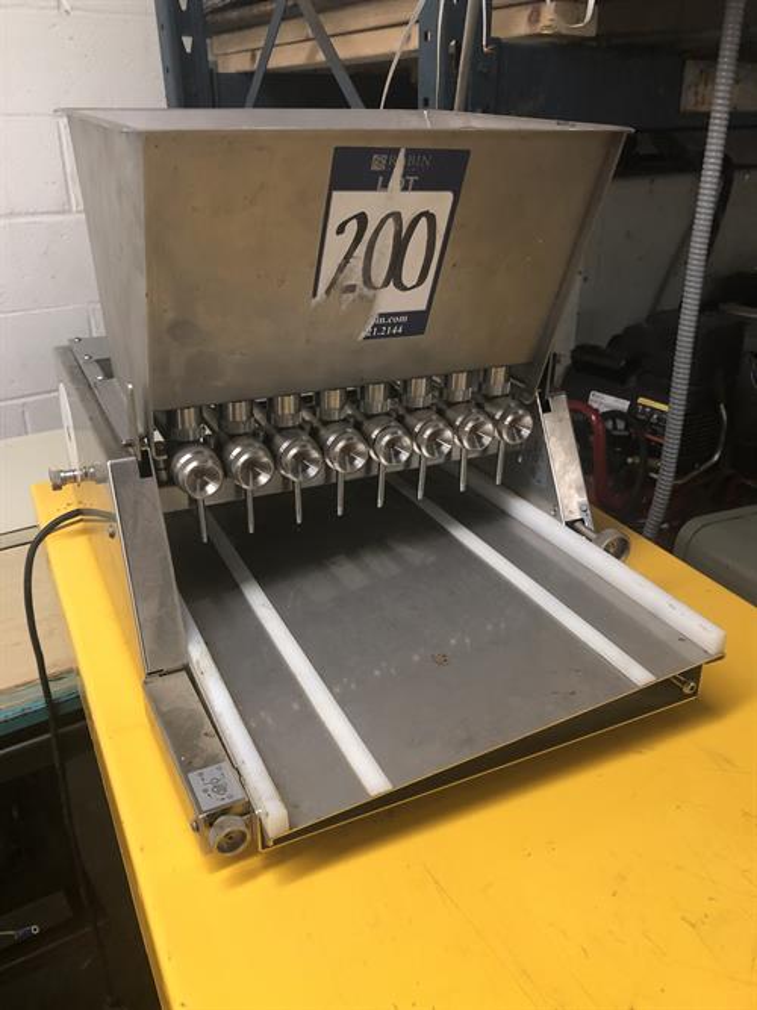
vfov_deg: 63.5
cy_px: 505
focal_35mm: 28
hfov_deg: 49.7
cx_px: 378
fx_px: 817
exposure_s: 1/15
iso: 50
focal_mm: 4
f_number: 1.8
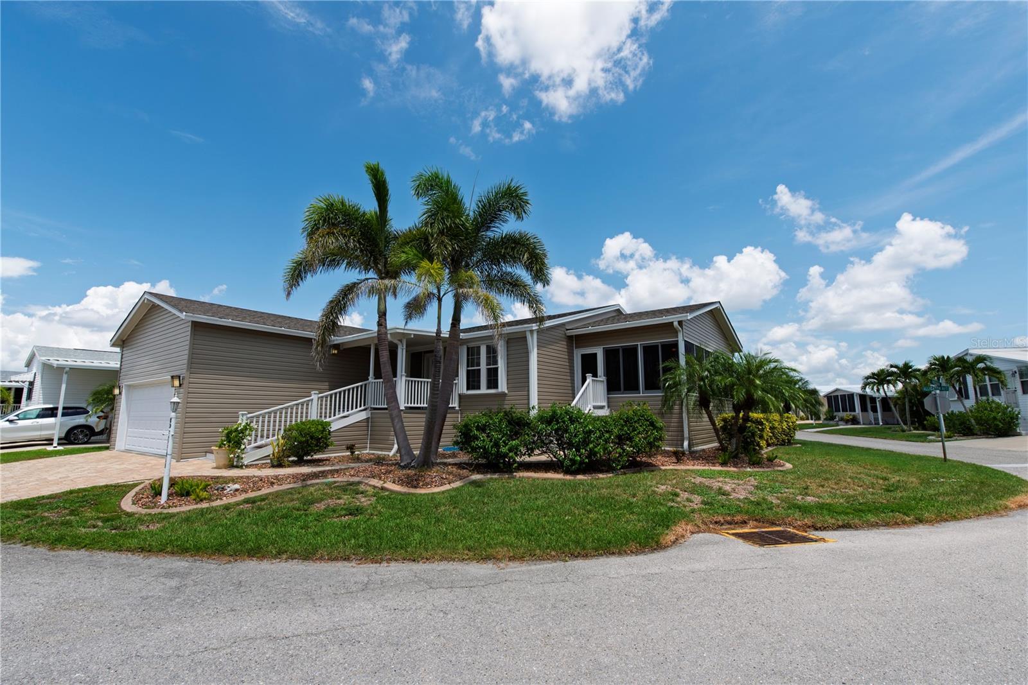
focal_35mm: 15
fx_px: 428
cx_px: 514
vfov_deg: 77.3
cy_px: 342
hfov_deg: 100.4
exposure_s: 1/500
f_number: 11
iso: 100
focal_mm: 15
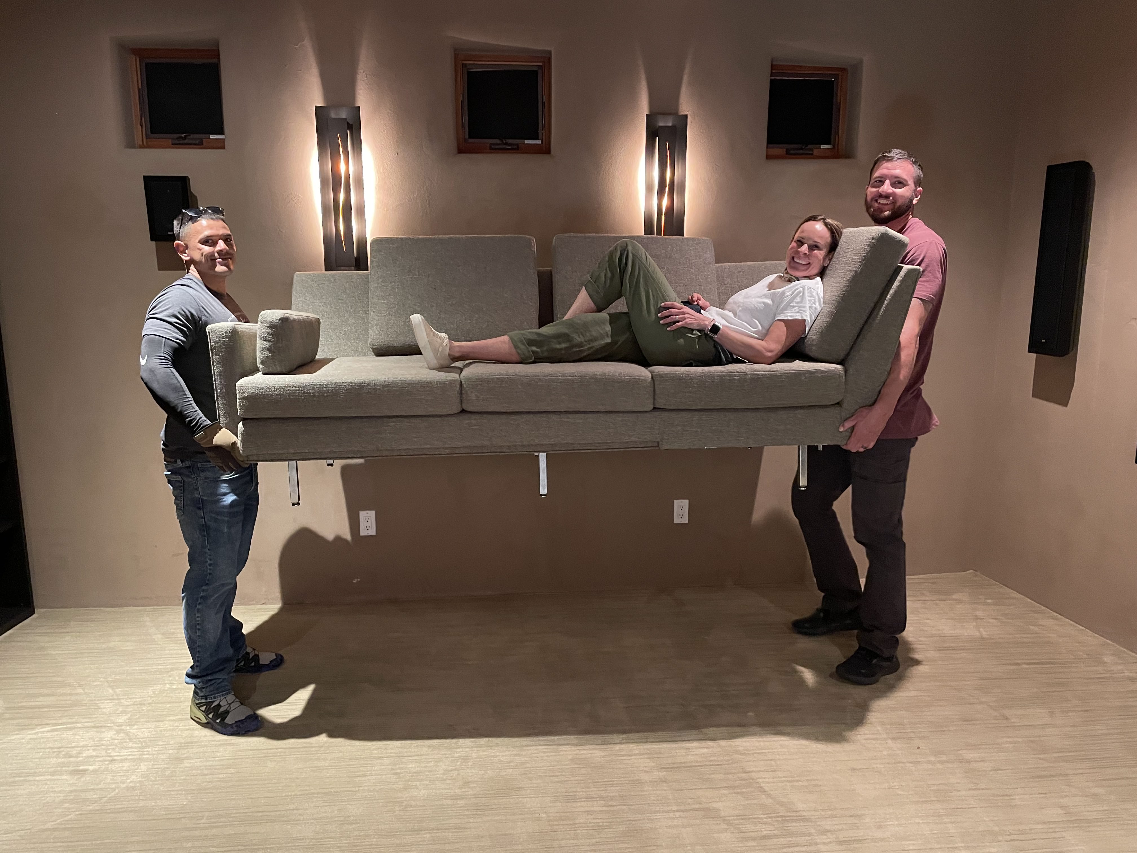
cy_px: 426
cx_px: 568
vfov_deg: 53.1
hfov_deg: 67.3
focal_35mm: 26
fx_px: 854
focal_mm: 4.2
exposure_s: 1/30
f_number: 1.6
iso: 500
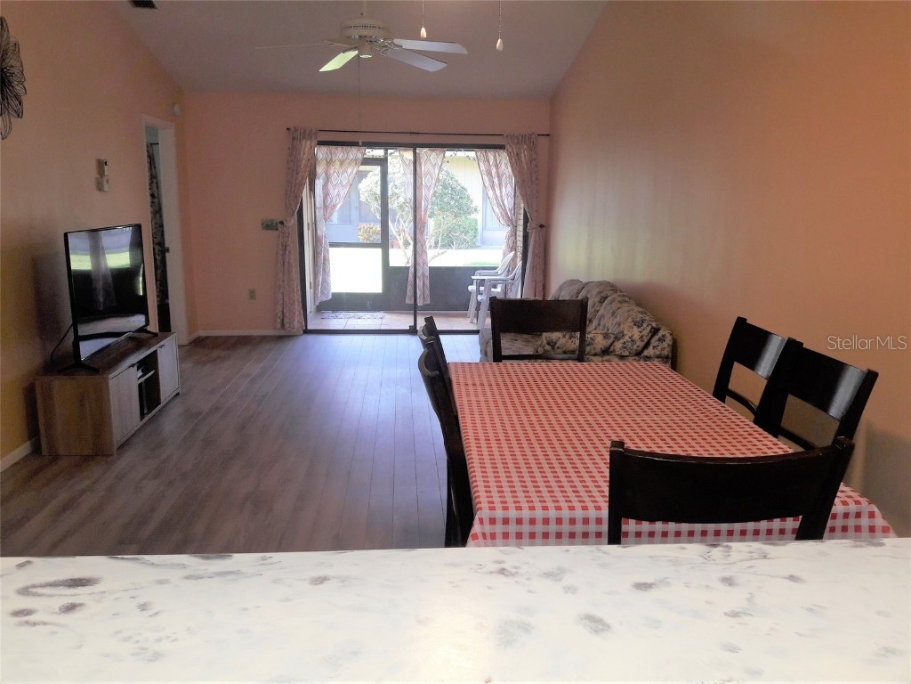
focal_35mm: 28
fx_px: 737
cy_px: 342
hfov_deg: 63.4
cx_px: 456
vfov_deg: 49.7
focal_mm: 3.7
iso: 40
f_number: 1.9
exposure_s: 1/40
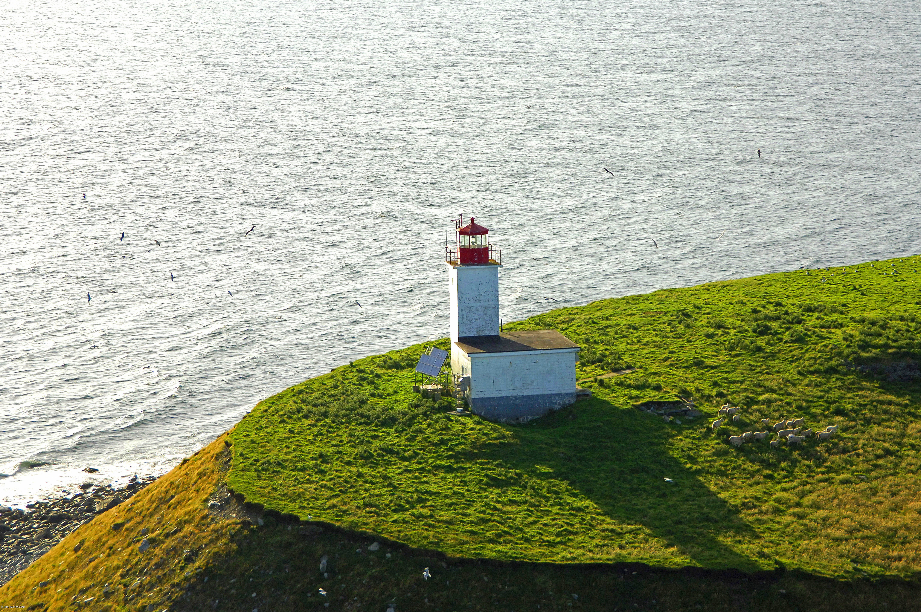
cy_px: 306
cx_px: 460
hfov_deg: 19.5
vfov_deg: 13.0
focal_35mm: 105
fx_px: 2683
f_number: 7.1
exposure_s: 1/1000
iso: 400
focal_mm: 70
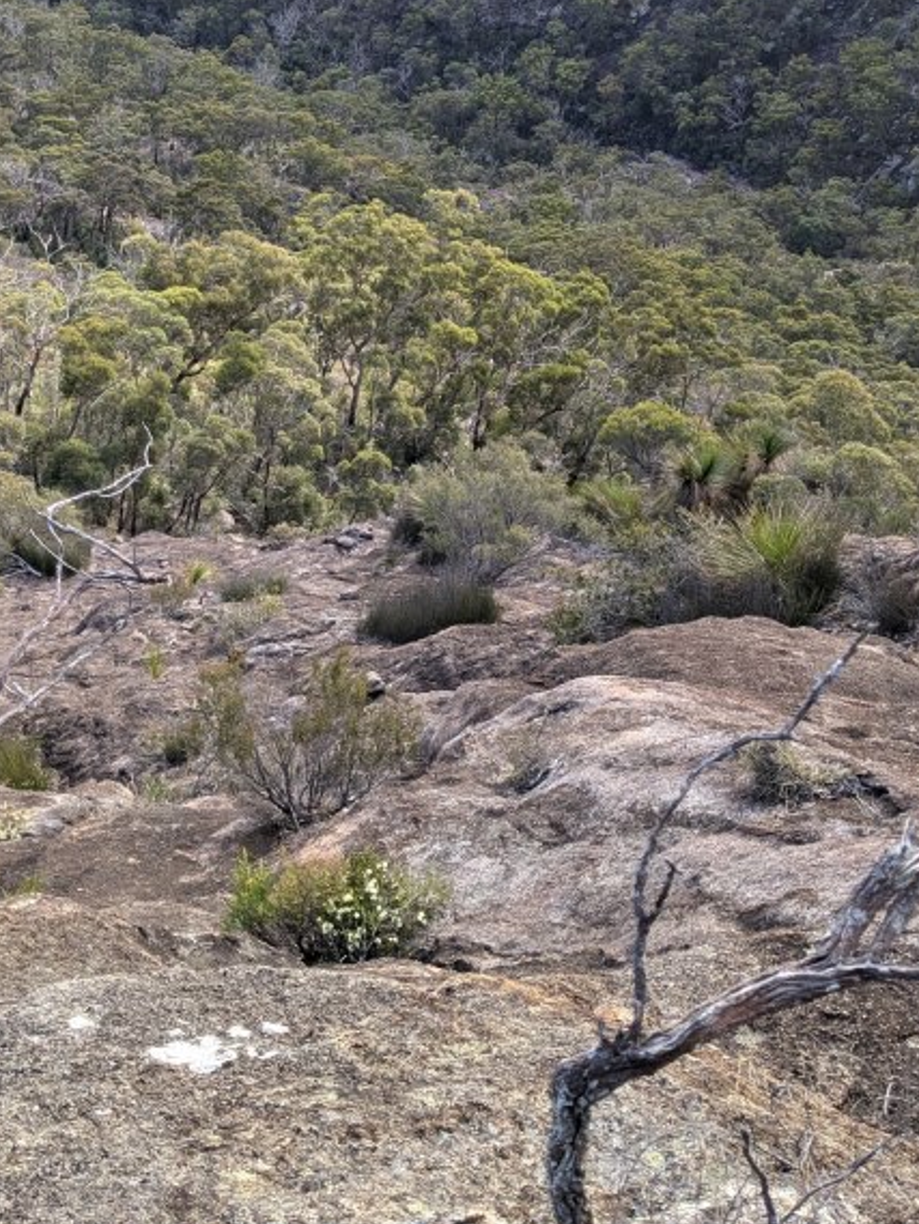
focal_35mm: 49
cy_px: 405
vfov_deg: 38.5
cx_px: 330
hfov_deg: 29.5
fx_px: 1734
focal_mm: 4.38
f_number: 1.73
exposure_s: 1/209
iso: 48
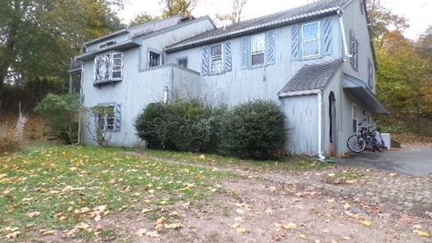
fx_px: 309
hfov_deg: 69.9
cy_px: 136
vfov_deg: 42.8
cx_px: 215
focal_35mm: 27
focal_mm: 4.3
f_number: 4.4
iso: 100
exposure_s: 1/70
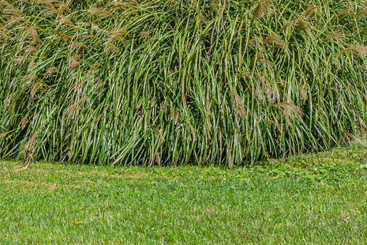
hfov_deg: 12.8
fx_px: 1570
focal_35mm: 154
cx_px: -146
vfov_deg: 8.8
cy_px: -15
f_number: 7.1
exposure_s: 1/6400
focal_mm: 35
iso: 320
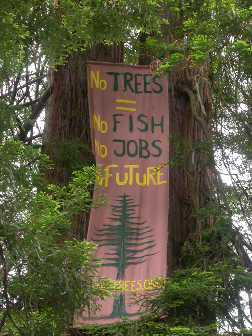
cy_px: 168
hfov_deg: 13.2
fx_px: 1087
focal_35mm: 112
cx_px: 126
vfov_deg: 17.6
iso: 200
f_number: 4.2
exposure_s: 1/60.3
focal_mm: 23.3
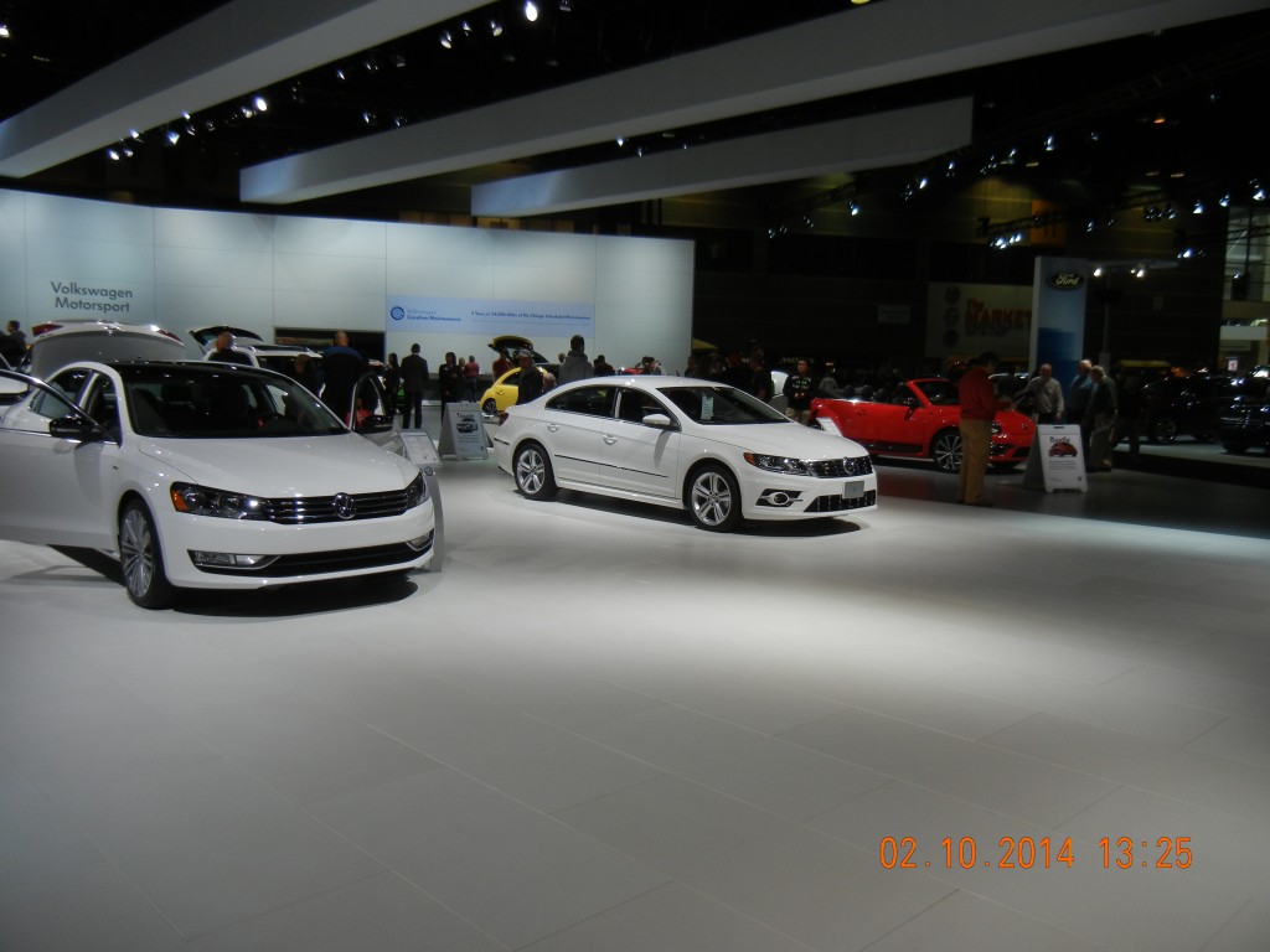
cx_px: 635
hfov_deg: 60.0
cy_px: 476
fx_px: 1101
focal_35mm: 30
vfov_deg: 46.8
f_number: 3.5
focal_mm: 5.4
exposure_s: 1/265
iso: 160
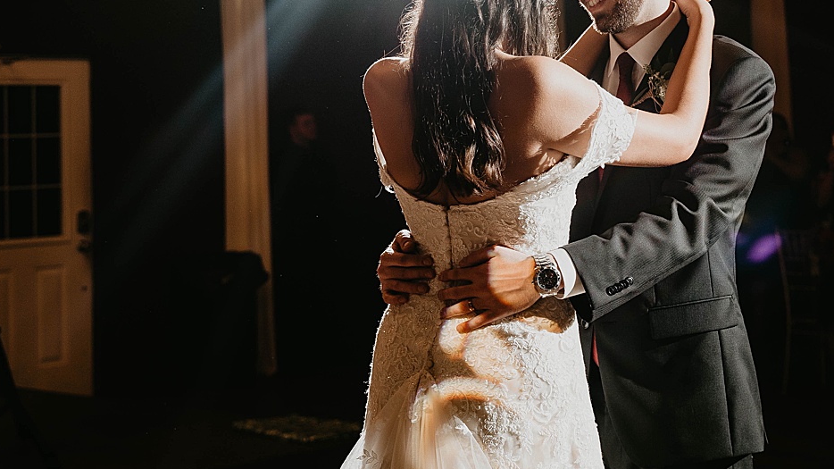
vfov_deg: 15.1
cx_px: 587
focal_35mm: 79
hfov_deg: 26.6
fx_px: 1747
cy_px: 48
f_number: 3.5
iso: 800
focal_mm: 44
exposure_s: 1/250
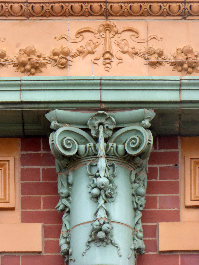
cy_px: 132
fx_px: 3672
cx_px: 100
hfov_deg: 3.1
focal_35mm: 479
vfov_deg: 4.1
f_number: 6
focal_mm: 77.3
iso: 400
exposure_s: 1/200
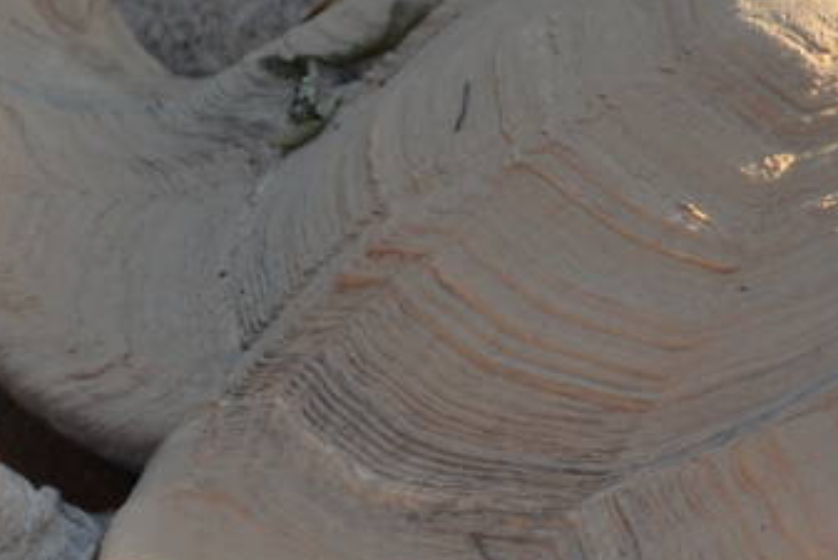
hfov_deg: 5.3
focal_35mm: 390
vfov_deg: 3.5
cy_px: 836
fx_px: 9090
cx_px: 781
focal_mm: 55
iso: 250
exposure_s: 1/125
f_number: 5.6
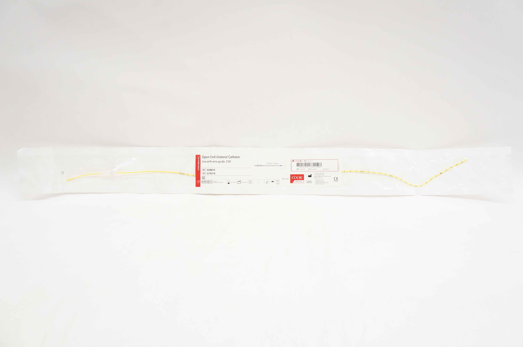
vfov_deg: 47.8
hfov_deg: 67.4
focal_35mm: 27
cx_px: 262
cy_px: 174
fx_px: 392
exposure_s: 1/200
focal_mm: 18
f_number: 7.1
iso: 1600
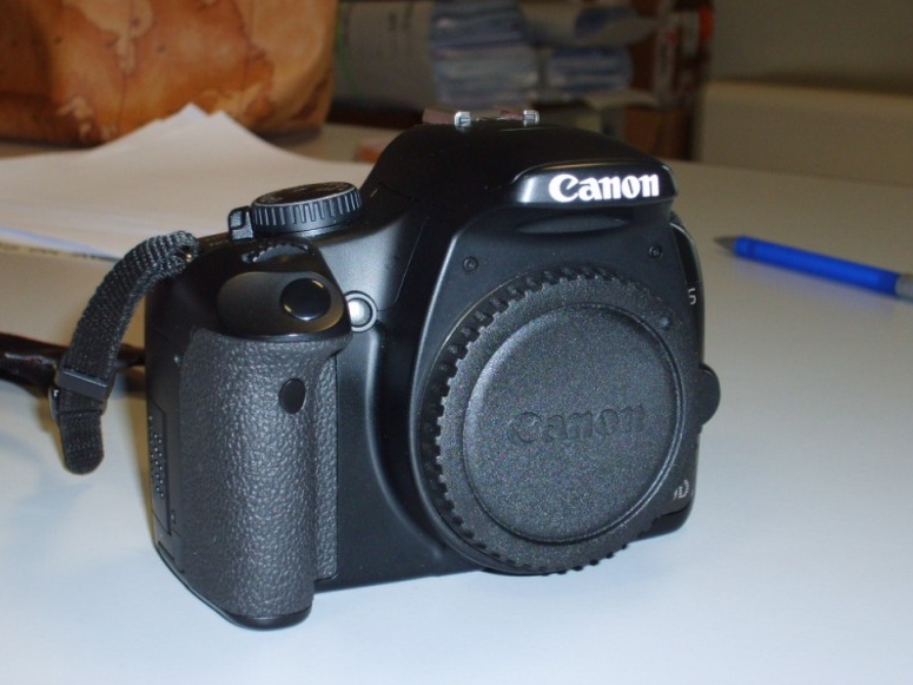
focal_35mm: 63
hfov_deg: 30.7
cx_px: 446
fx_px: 1661
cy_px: 343
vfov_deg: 23.3
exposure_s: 1/60
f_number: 3.6
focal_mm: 10.3
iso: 100
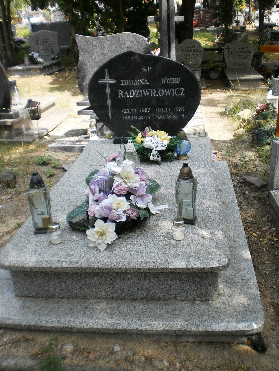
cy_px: 186
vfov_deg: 51.4
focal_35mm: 36
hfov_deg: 39.7
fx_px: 387
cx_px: 140
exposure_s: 1/250
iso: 100
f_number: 3.1
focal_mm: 6.3
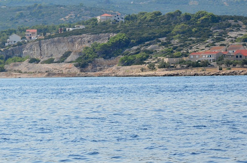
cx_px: 176
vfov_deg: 7.6
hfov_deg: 11.4
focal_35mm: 180
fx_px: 1232
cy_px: 25
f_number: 5.6
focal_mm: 70
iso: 400
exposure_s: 1/2500
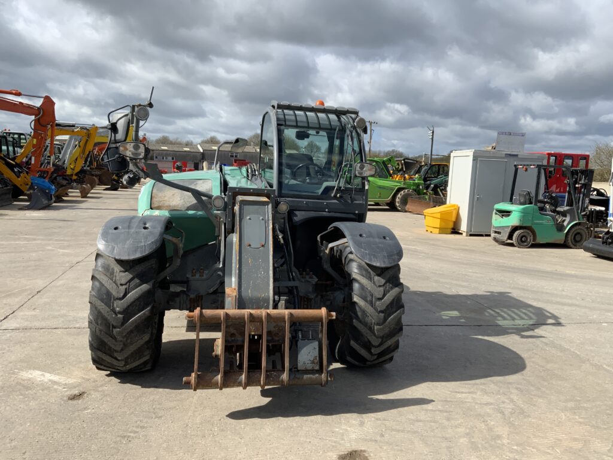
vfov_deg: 48.2
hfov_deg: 61.7
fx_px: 514
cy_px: 230
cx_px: 306
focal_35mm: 29
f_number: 1.8
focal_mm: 3
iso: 16
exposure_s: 1/1912
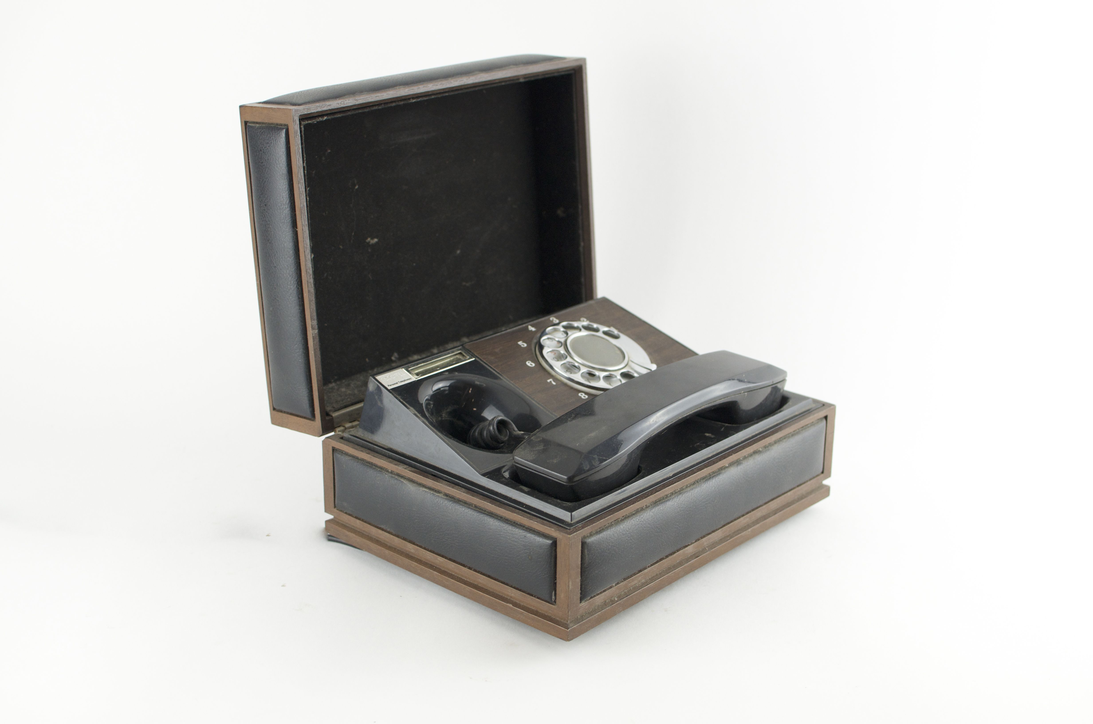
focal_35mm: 52
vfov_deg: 25.6
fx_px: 1591
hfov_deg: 37.9
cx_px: 546
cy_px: 362
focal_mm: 35
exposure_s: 1/125
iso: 640
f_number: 4
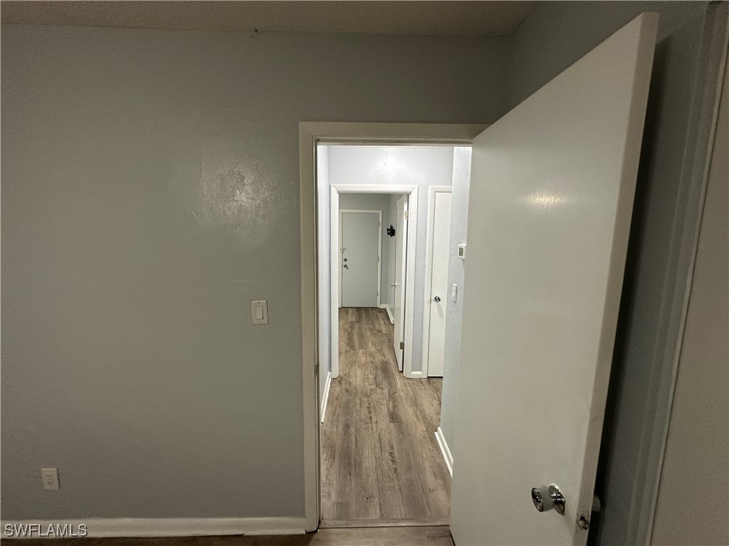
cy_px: 273
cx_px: 364
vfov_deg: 85.7
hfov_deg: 102.1
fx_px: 295
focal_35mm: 14
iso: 160
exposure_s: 1/60
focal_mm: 2.22
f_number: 2.2
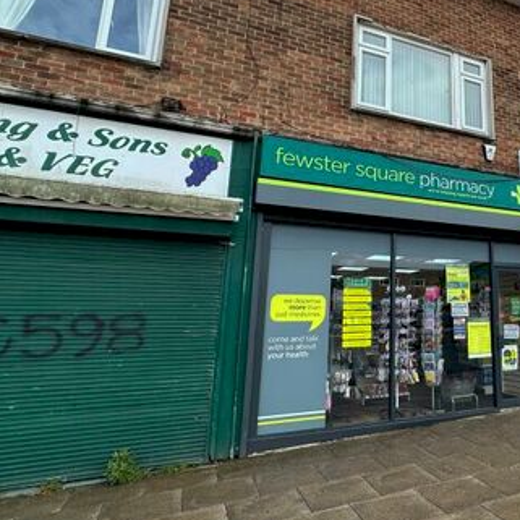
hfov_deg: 53.9
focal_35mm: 27
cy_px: 218
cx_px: 436
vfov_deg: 58.8
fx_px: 459
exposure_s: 1/643
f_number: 2.2
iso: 40
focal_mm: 2.22
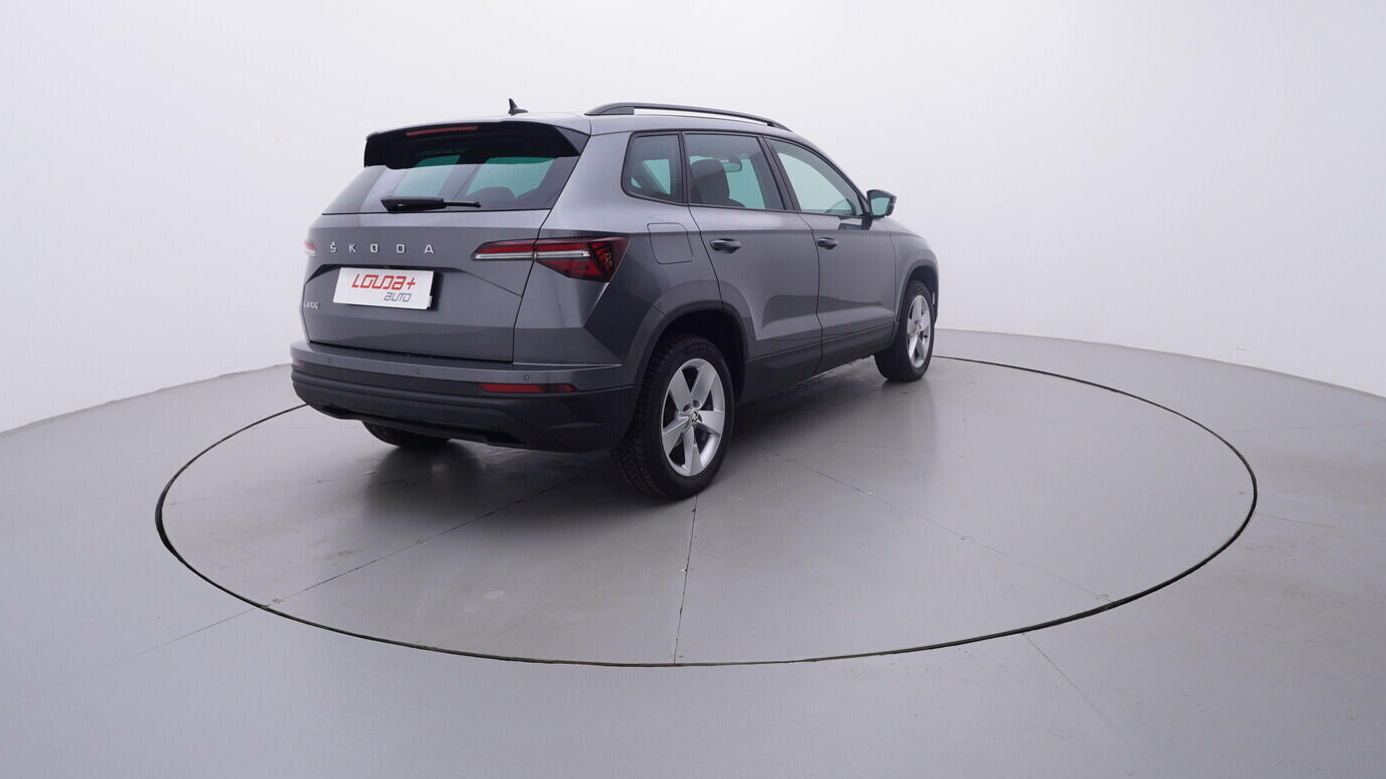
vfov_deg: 46.4
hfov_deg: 75.1
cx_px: 707
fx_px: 902
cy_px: 304
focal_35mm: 25
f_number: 5
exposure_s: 1/80
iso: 200
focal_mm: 15
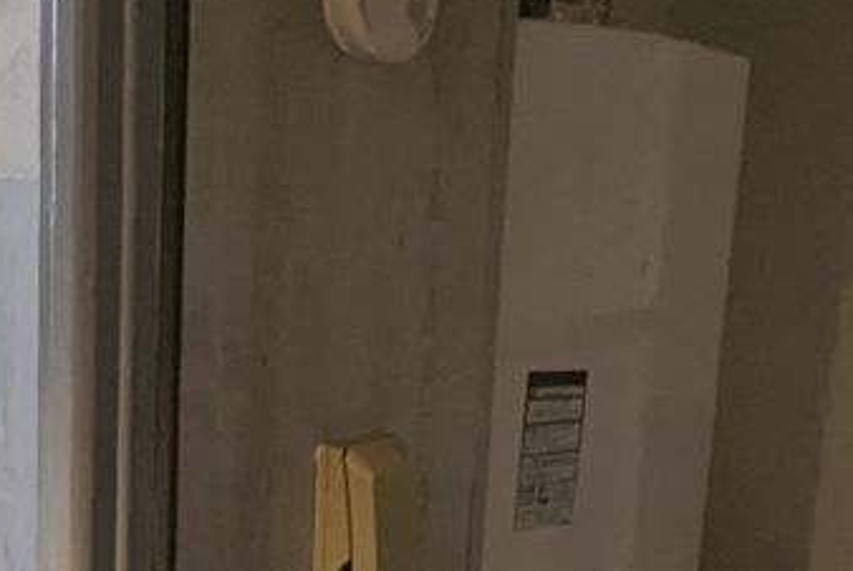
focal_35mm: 64
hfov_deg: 31.4
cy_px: 574
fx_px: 1518
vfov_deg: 20.6
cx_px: 452
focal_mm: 1.95
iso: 91
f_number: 2.2
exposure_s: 1/40.3
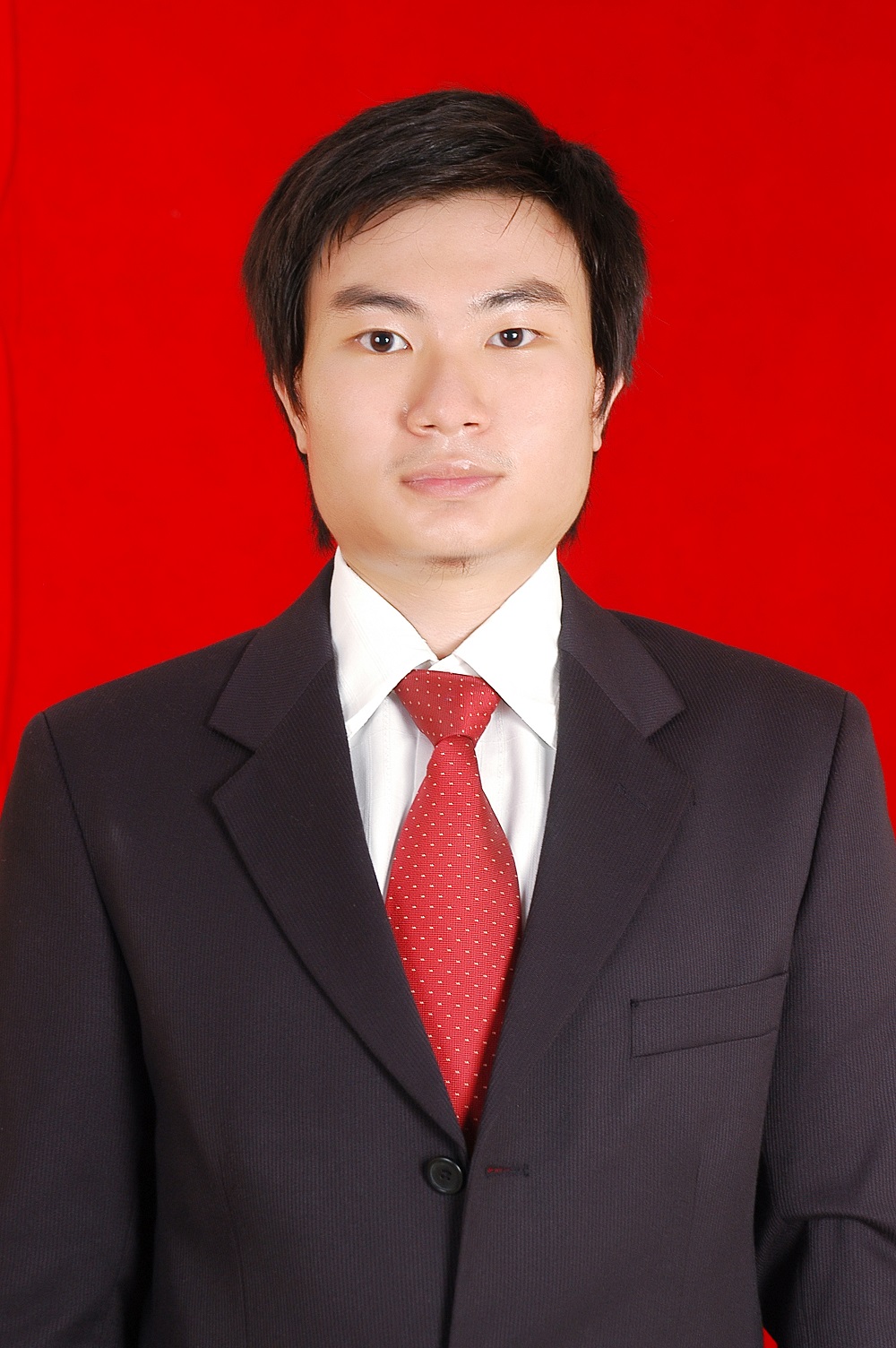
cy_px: 674
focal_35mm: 99
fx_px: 3703
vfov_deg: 20.6
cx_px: 448
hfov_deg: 13.8
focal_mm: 66
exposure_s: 1/90
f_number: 5.6
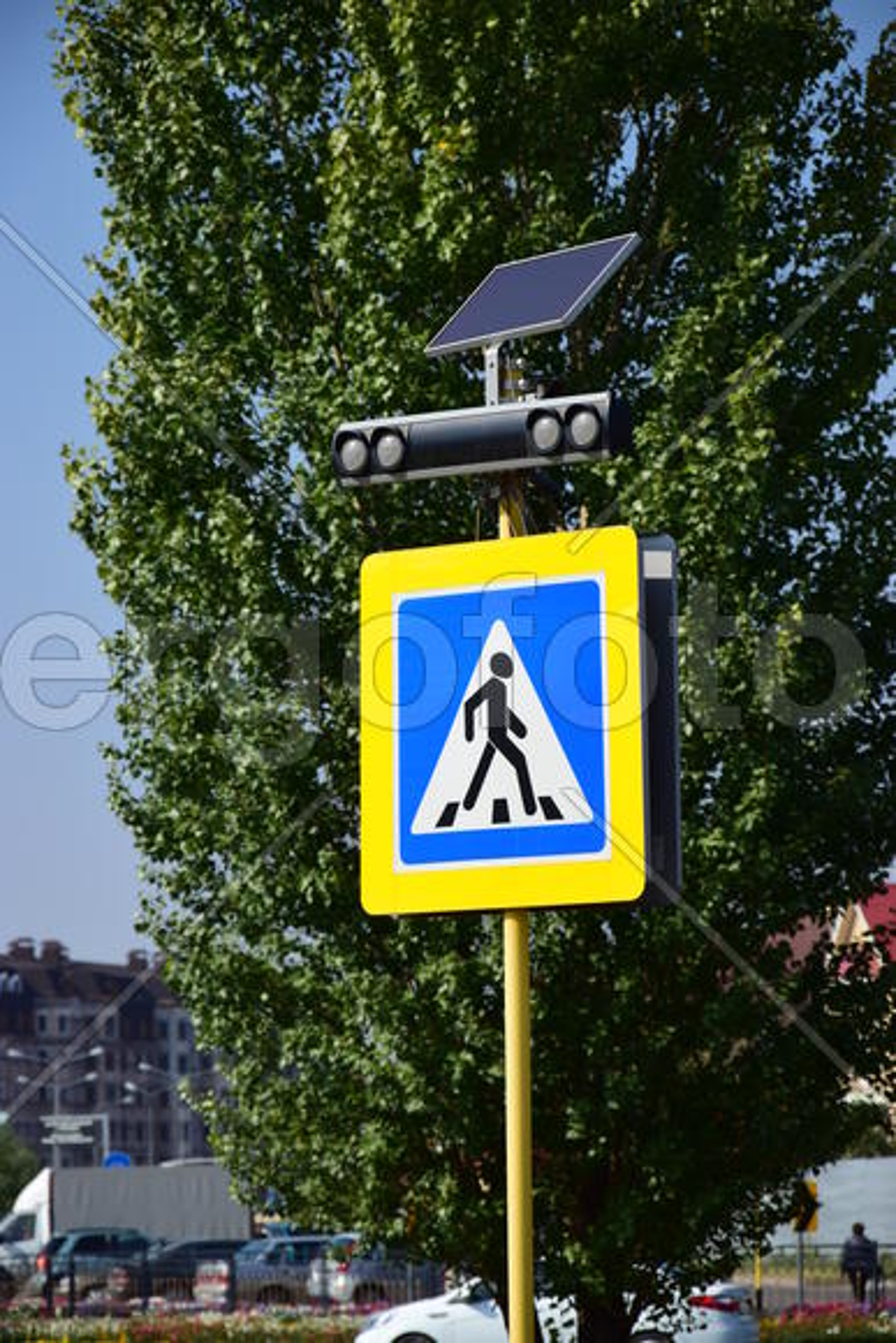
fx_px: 5876
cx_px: 448
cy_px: 672
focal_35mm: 158
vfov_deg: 13.0
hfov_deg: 8.7
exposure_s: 1/500
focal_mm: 105
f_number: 6.3
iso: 100
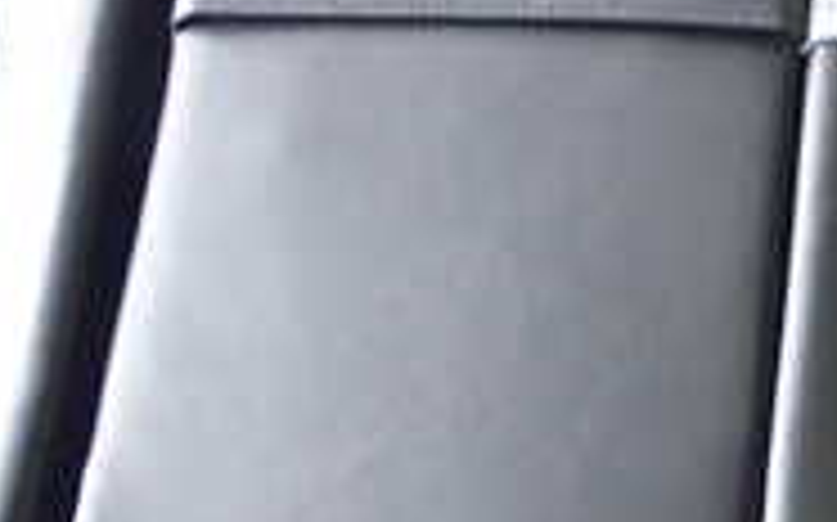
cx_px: 1148
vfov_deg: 9.3
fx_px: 3192
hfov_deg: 14.2
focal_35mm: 140
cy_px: 544
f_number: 2.8
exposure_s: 1/40
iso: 500
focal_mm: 7.31
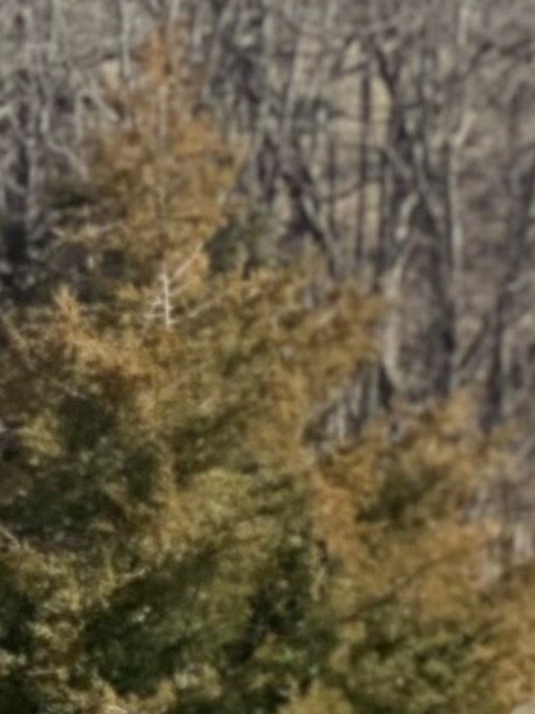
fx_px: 7716
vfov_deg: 5.3
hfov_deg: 3.9
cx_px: 1057
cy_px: 949
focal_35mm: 374
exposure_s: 1/578
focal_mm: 6
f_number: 2.4
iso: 16
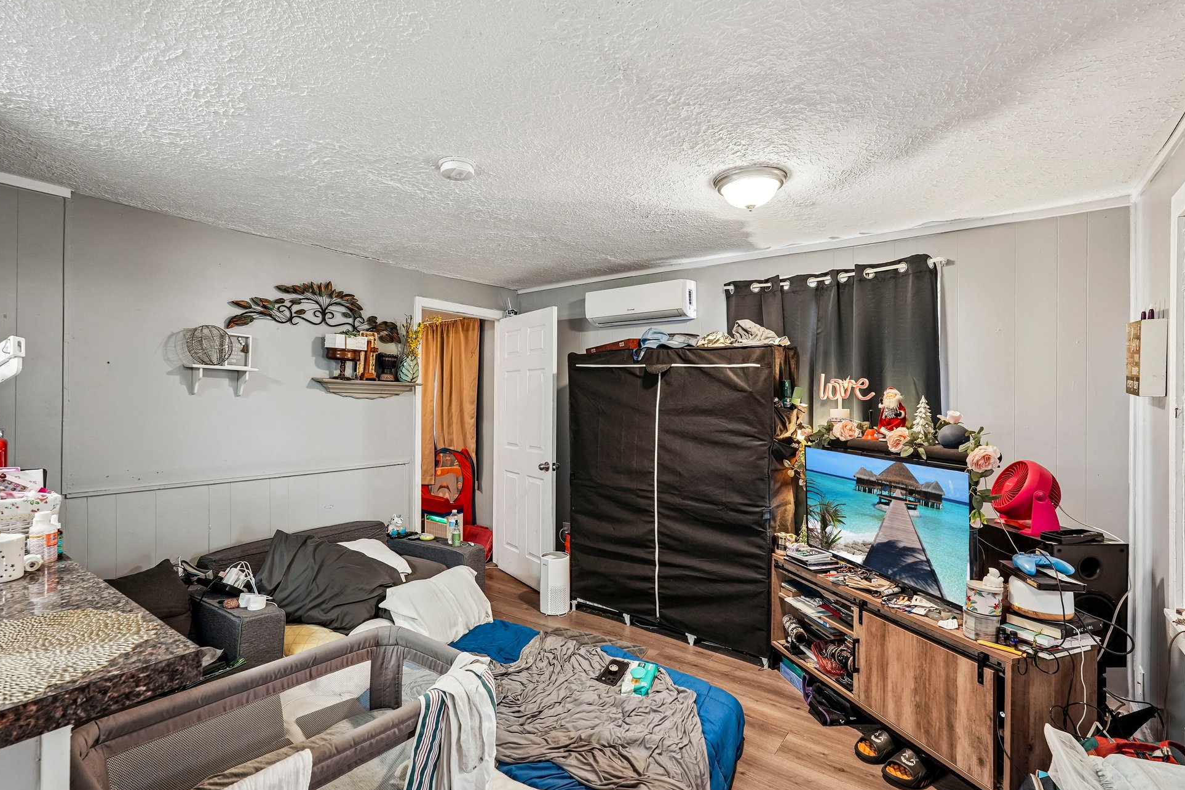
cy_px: 393
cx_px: 571
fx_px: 560
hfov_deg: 93.2
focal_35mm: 17
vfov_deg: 70.4
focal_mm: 16
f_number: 8
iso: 400
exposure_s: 1/2
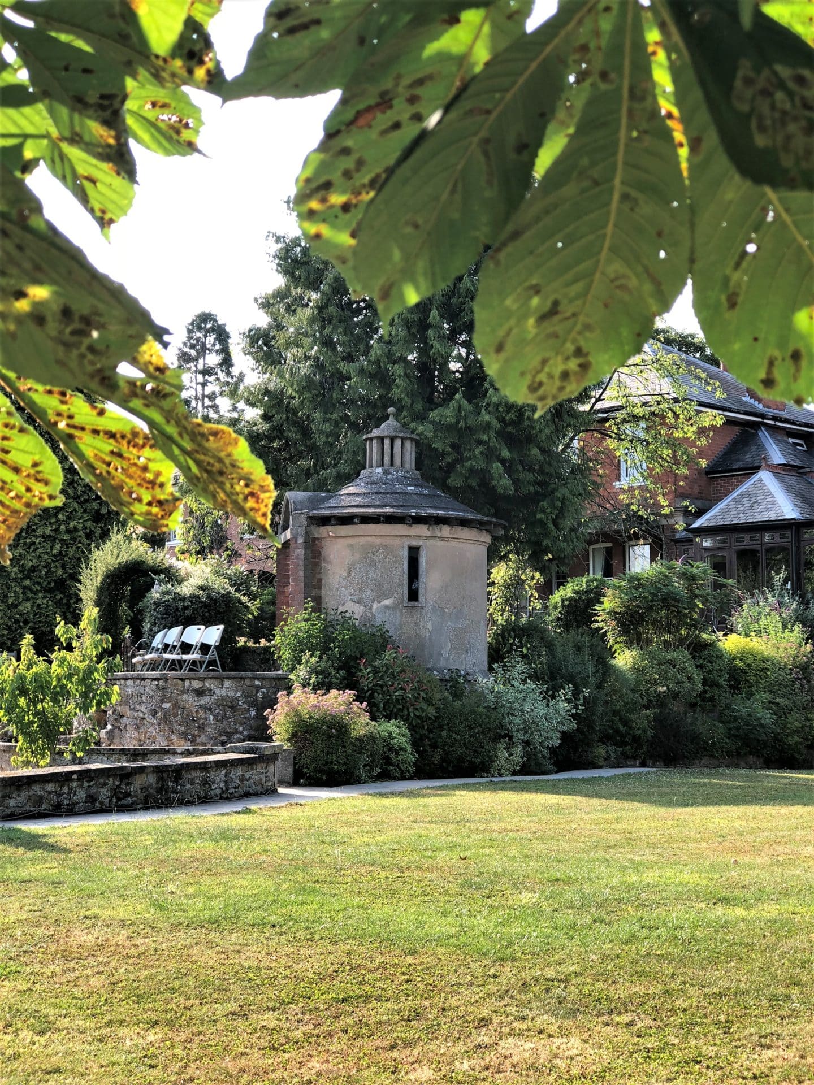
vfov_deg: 33.8
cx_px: 407
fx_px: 1787
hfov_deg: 25.7
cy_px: 542
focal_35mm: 57
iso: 20
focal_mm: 6.6
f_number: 2.8
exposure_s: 1/120
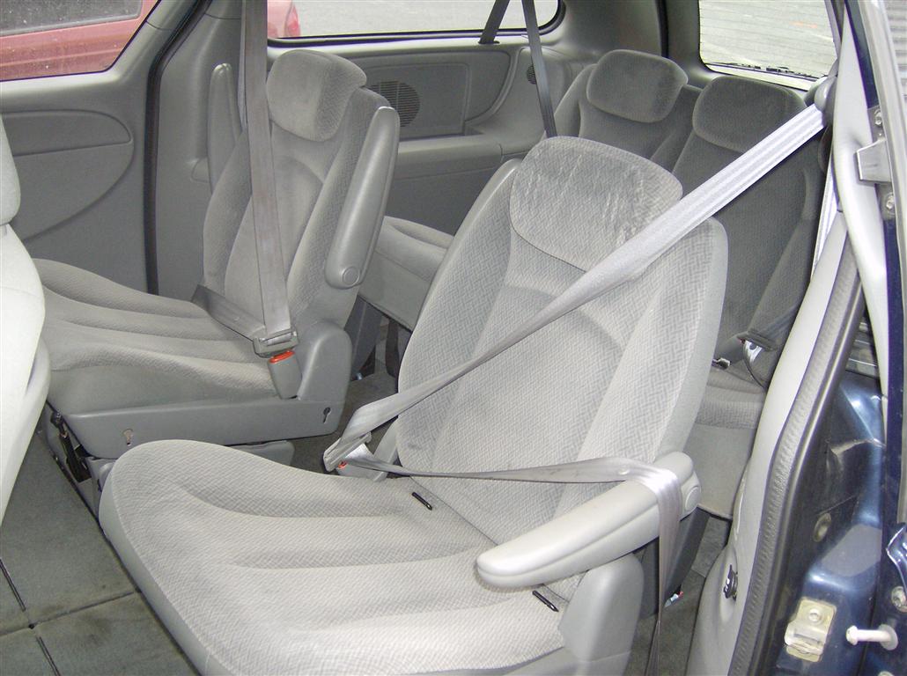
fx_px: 941
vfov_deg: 39.5
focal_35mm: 36
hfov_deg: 51.4
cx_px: 454
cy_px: 338
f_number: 2.8
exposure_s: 1/60
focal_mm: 6
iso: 200
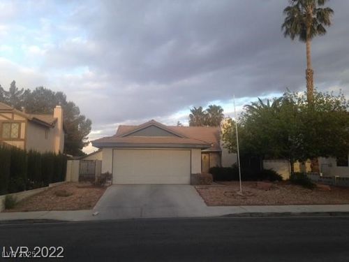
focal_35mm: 33
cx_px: 174
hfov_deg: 55.4
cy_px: 131
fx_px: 333
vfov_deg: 42.9
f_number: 2.4
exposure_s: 1/143
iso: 50
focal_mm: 4.12
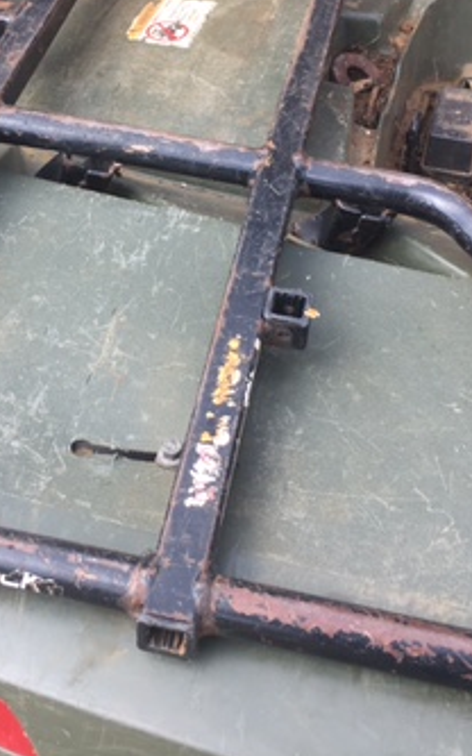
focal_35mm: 59
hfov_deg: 21.8
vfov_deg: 34.1
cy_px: 220
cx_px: 129
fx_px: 1215
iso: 25
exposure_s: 1/243
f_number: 2.2
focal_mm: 4.15
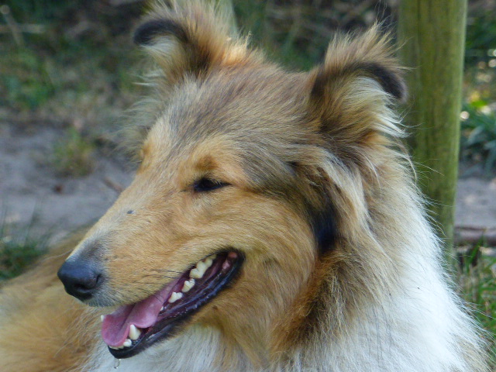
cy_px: 186
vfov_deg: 4.0
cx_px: 248
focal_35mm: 372
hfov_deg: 5.3
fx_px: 5330
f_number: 3.5
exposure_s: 1/400
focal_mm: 60.8
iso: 400
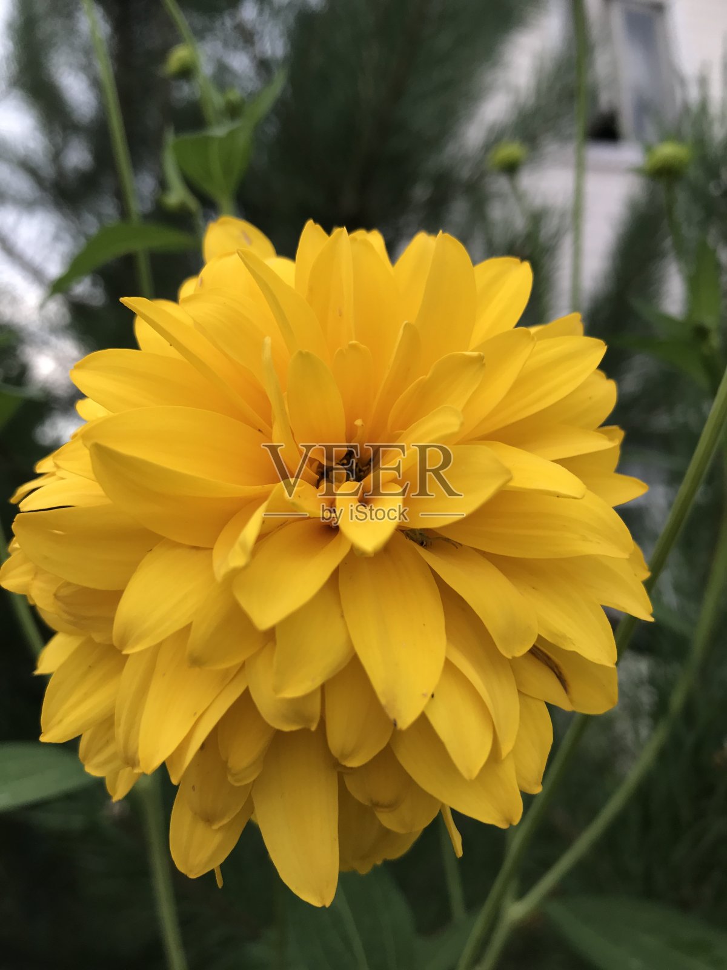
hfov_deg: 49.7
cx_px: 364
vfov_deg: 63.4
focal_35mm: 28
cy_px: 485
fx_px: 784
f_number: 1.8
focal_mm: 3.99
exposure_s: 1/155
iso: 20
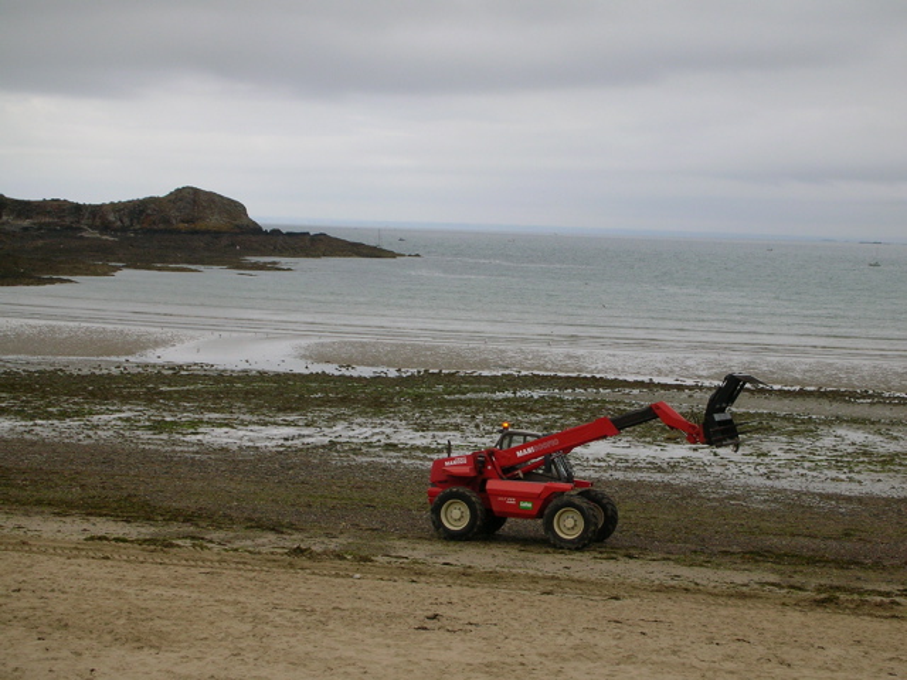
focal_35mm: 73
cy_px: 340
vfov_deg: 20.2
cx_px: 454
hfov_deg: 26.7
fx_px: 1913
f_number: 4.4
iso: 50
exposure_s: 1/280
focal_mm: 12.2
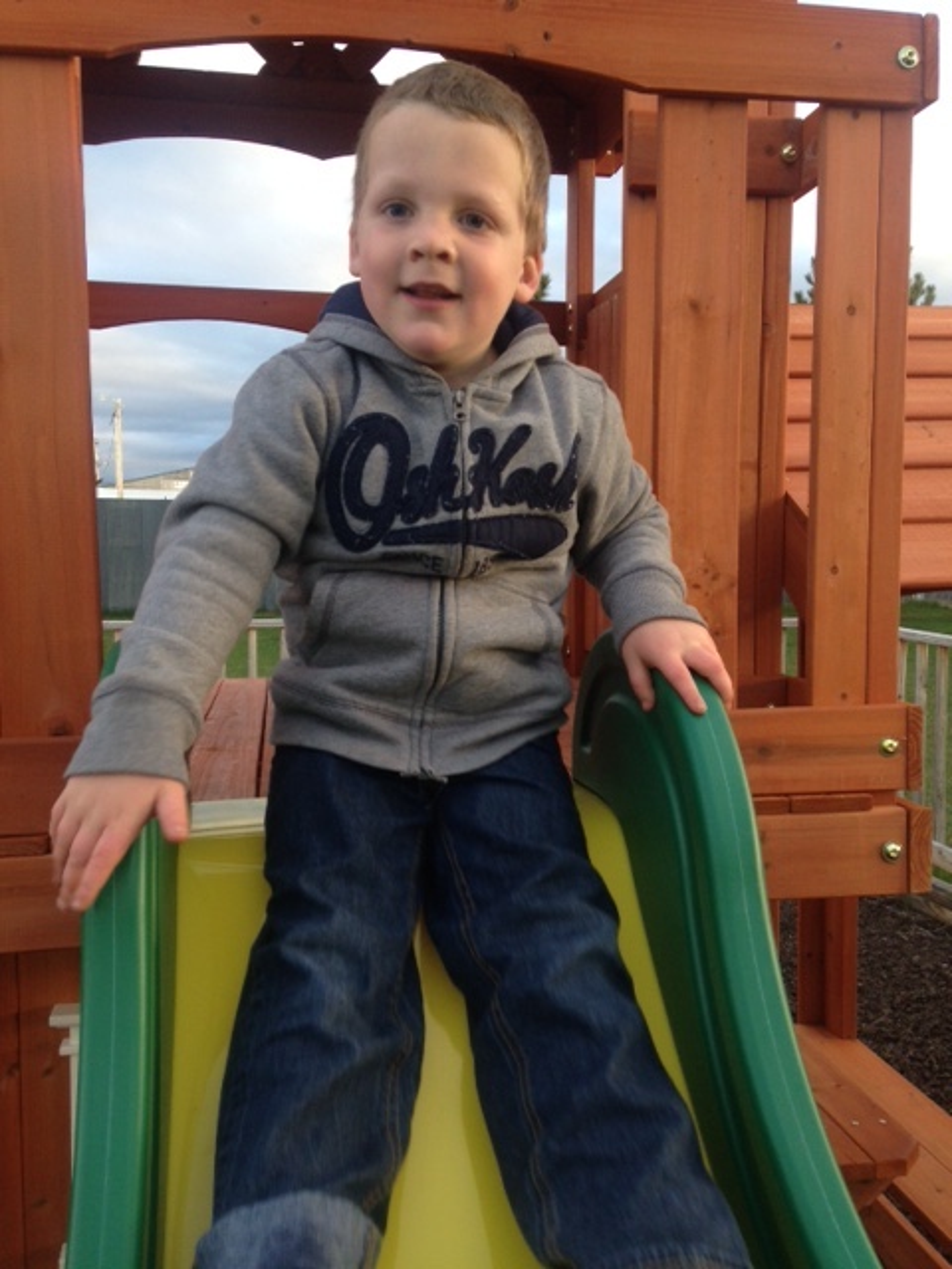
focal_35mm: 33
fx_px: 1210
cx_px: 476
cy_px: 634
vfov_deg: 55.4
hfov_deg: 42.9
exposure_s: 1/120
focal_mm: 4.12
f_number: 2.4
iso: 80
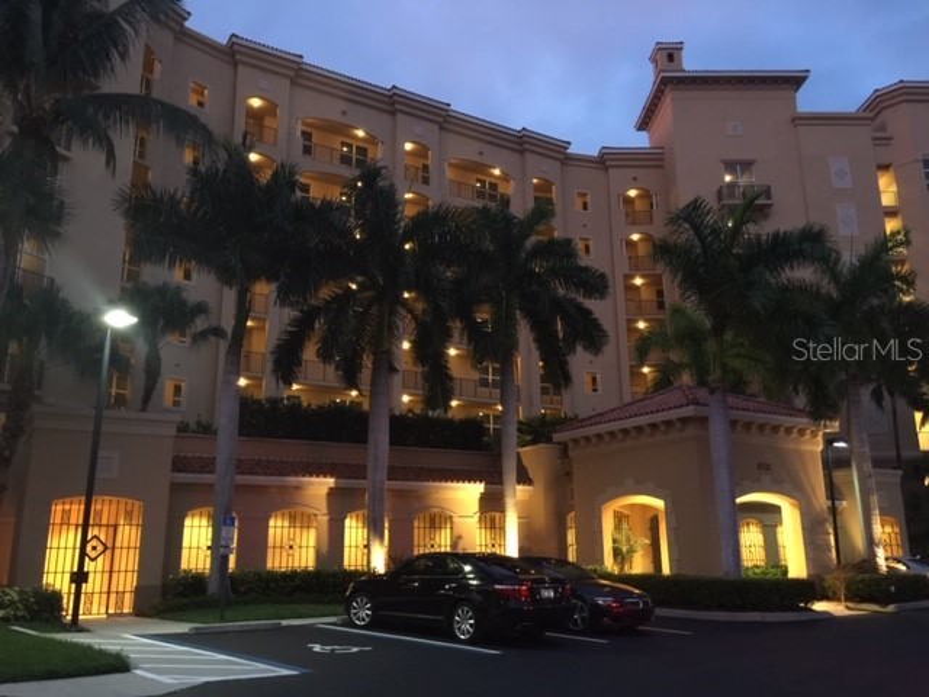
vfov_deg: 48.2
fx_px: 778
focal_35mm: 29
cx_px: 464
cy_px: 348
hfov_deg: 61.7
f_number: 2.2
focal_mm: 4.15
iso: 80
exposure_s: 1/4
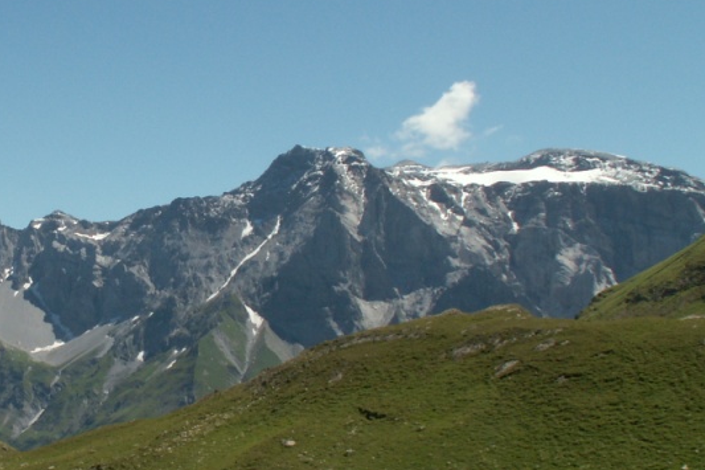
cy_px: 234
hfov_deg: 27.9
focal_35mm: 70
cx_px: 93
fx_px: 1370
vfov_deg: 19.4
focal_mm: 5.86
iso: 50
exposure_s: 1/200
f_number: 7.1
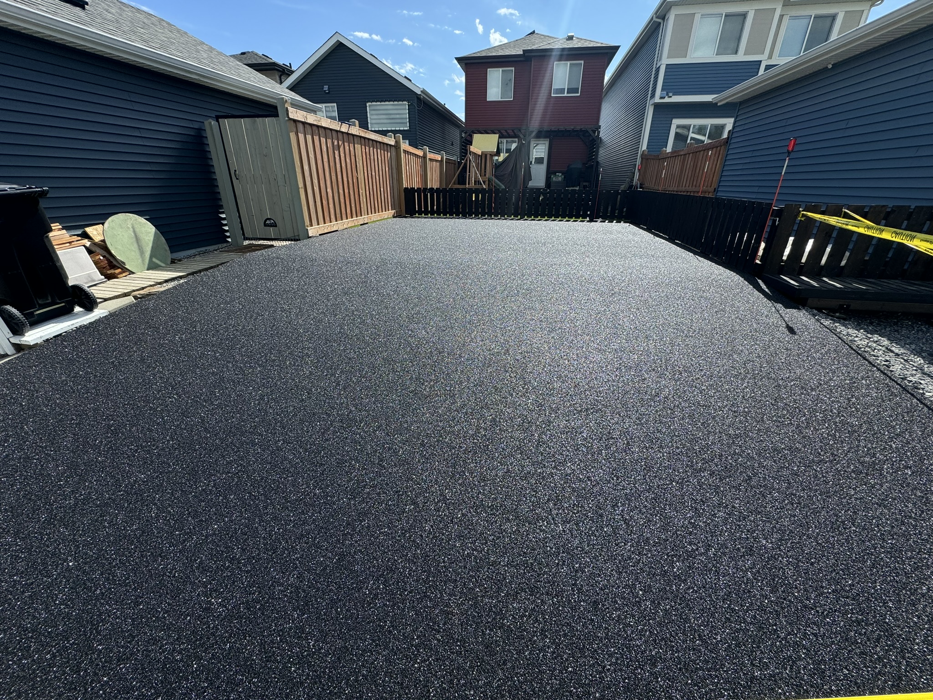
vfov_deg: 85.7
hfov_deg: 102.1
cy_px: 350
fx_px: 377
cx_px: 466
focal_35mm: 14
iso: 50
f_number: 2.2
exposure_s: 1/1420
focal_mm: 2.22
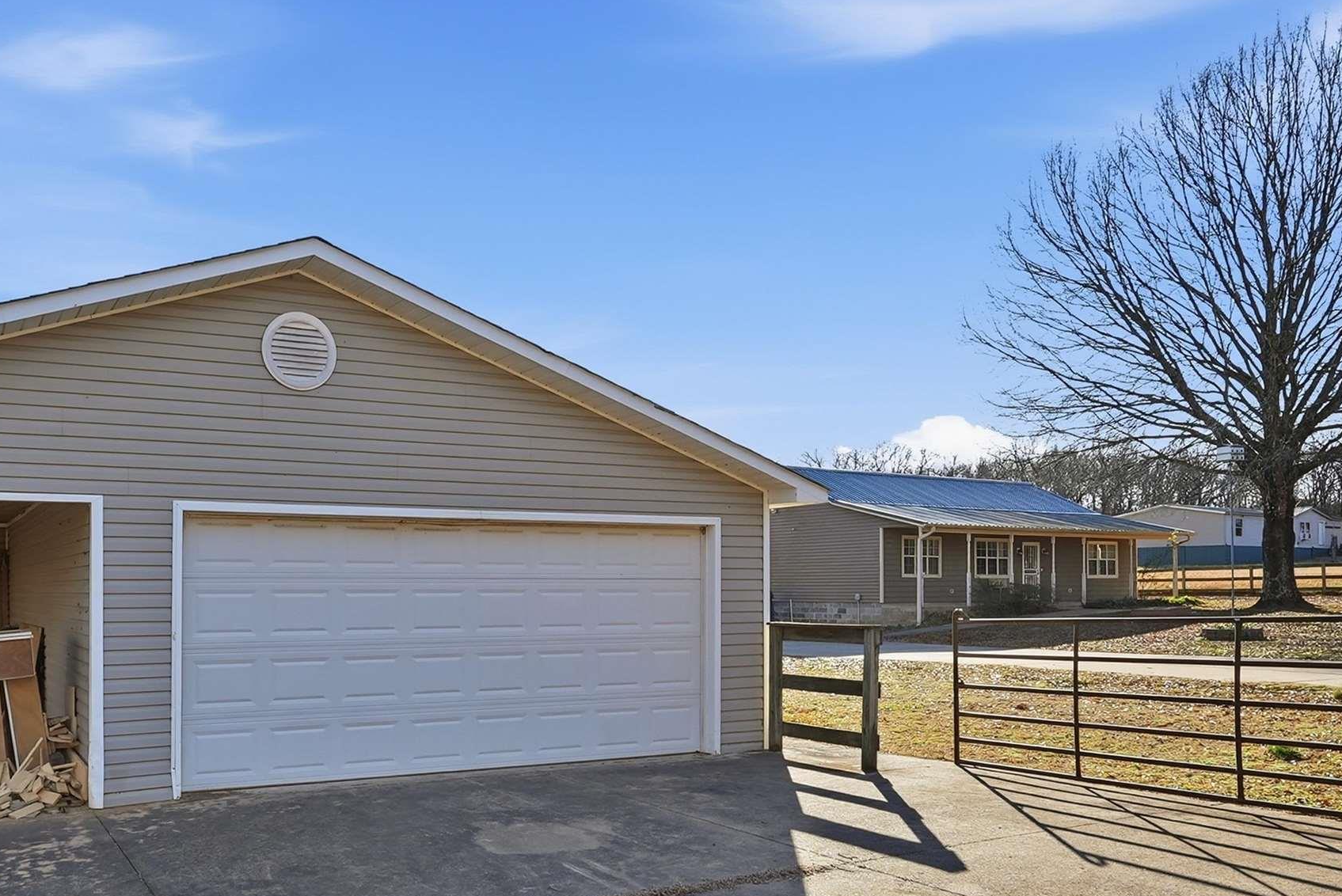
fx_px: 1082
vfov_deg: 44.6
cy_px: 567
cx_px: 433
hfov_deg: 61.9
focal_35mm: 29
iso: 250
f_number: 9
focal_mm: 16
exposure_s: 1/1250
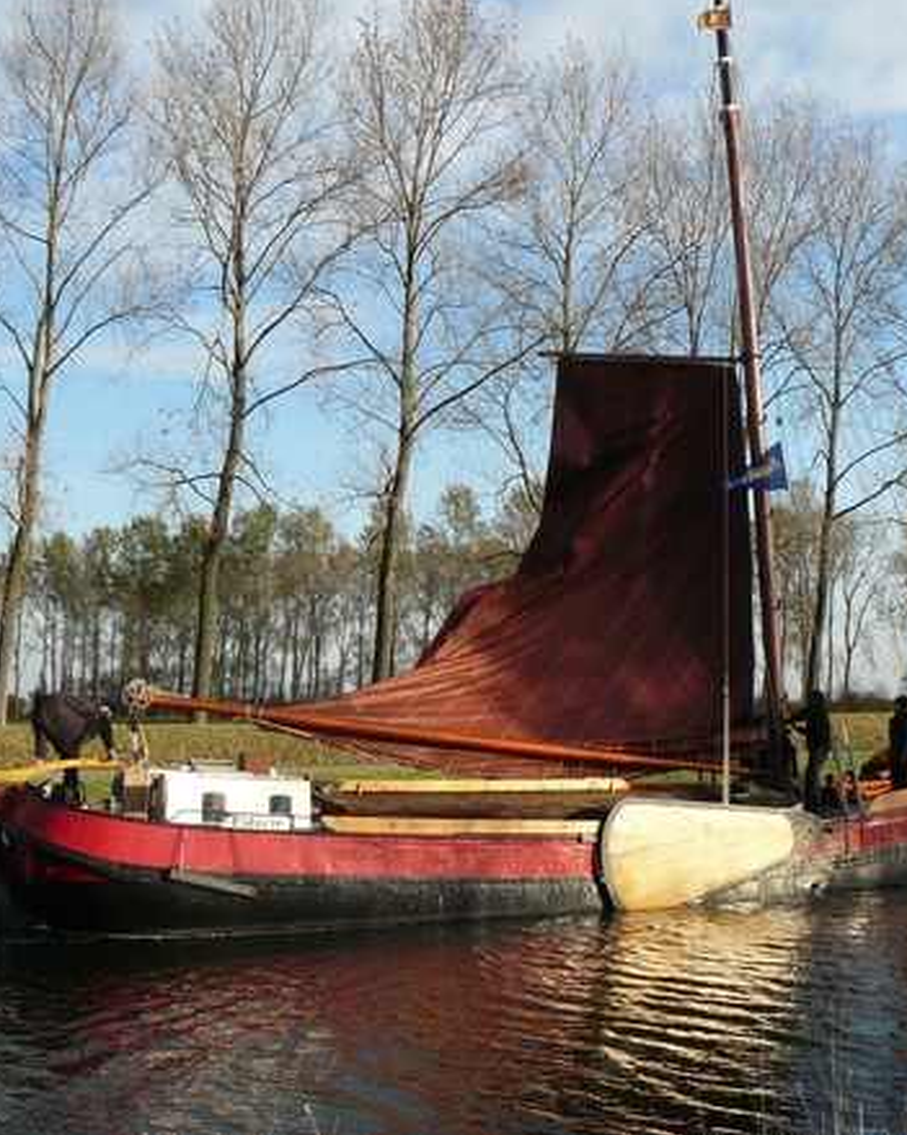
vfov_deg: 38.8
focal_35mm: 48
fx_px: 1611
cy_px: 556
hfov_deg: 31.3
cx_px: 553
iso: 100
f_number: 5.6
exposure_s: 1/200
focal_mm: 6
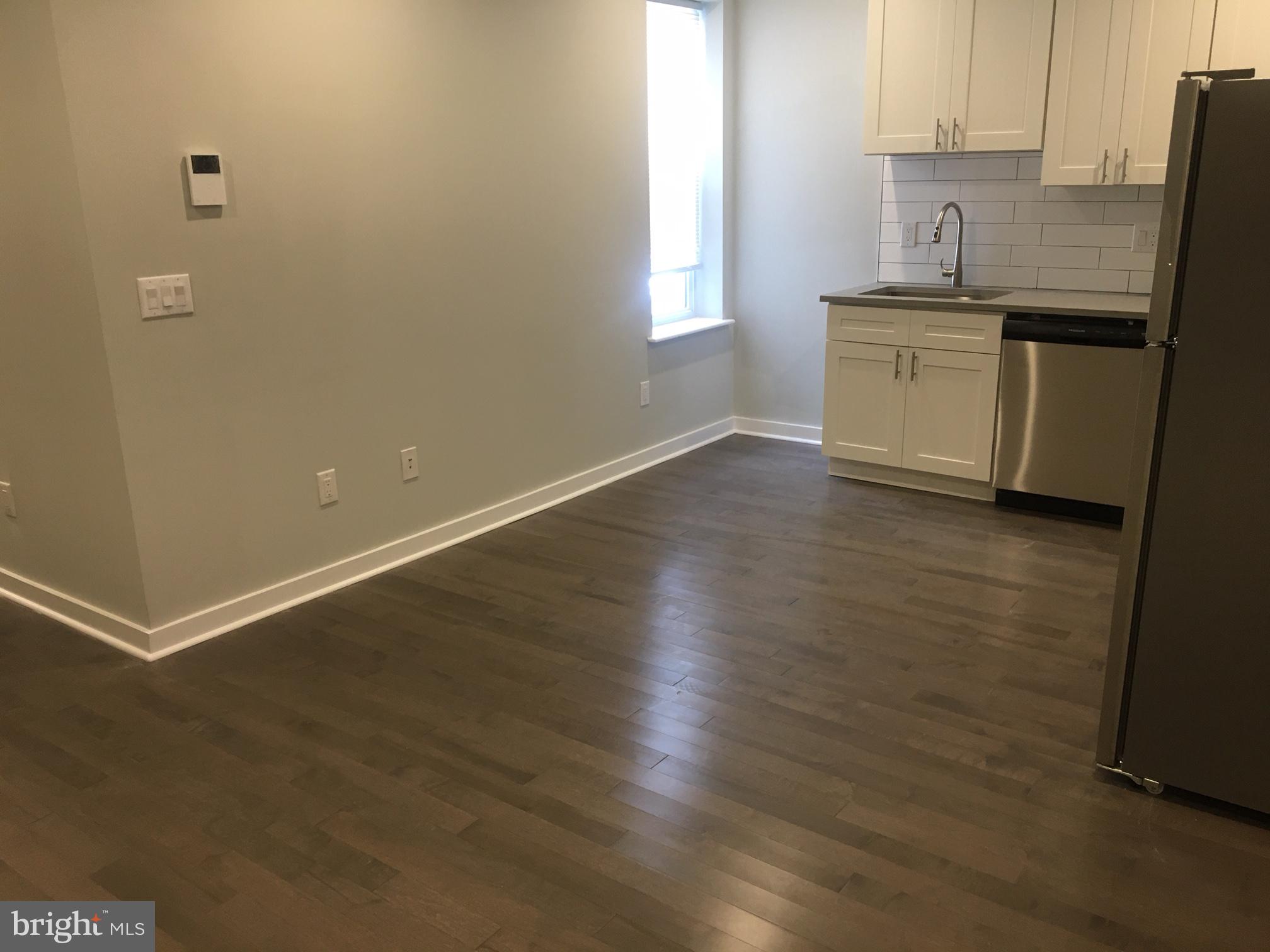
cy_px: 476
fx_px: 1064
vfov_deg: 48.2
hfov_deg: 61.7
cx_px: 635
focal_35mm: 29
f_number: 2.2
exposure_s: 1/33
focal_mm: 4.15
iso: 100
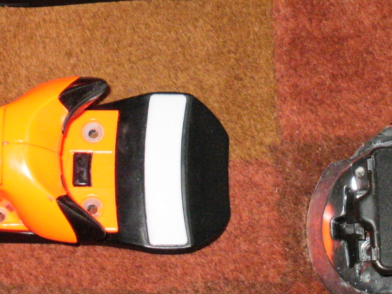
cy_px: 44
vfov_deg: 16.8
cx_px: 318
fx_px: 985
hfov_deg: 22.2
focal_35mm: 87
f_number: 3.5
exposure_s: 1/250
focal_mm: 6.3
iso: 400
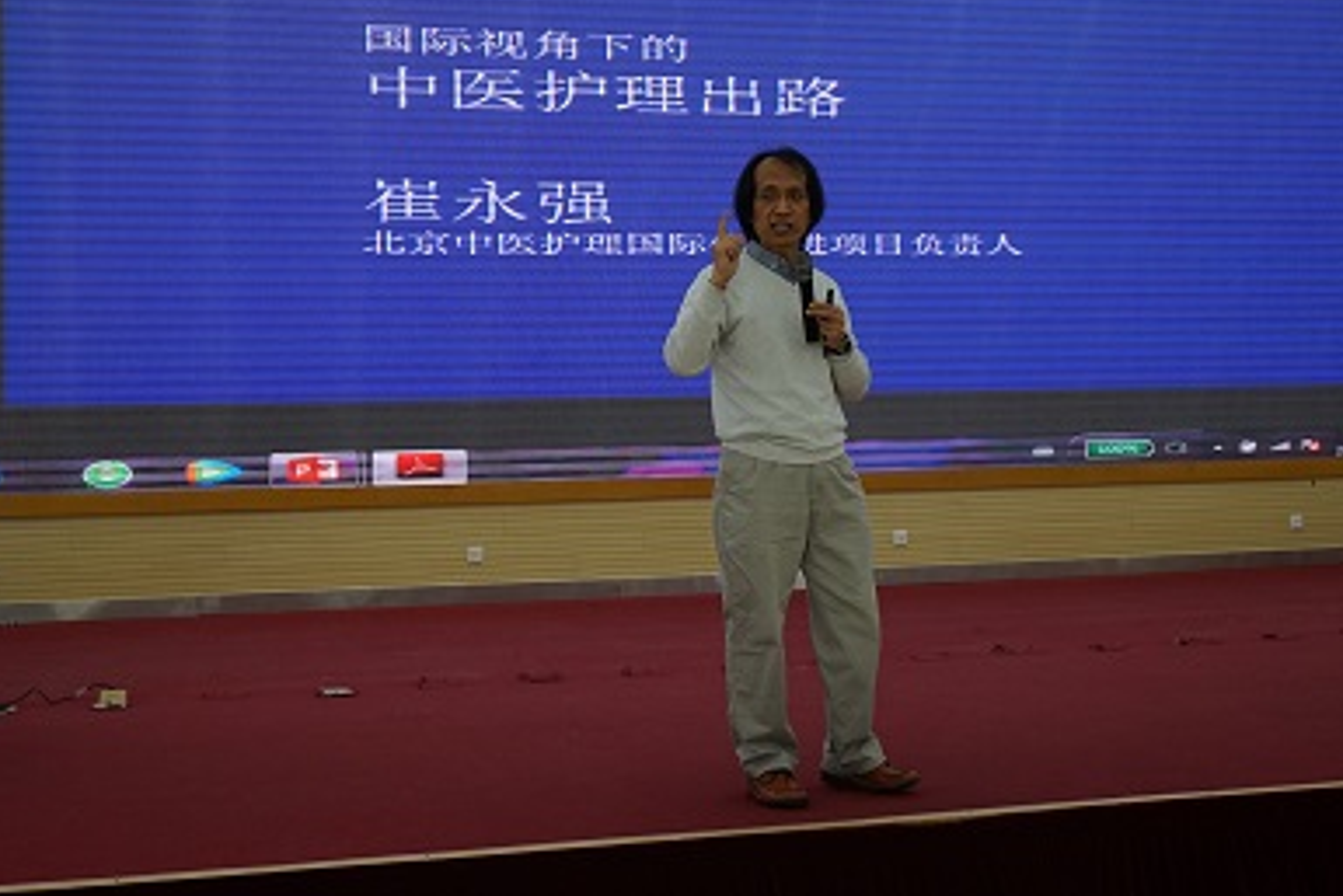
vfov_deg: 28.0
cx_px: 677
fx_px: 1791
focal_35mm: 48
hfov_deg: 41.1
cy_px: 329
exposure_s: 1/160
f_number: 4
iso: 800
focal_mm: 37
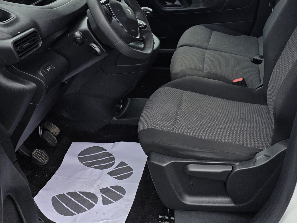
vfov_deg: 32.3
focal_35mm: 44
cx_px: 164
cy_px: 57
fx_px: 378
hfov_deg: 42.9
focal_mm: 6.25
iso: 50
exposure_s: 1/180
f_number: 1.7
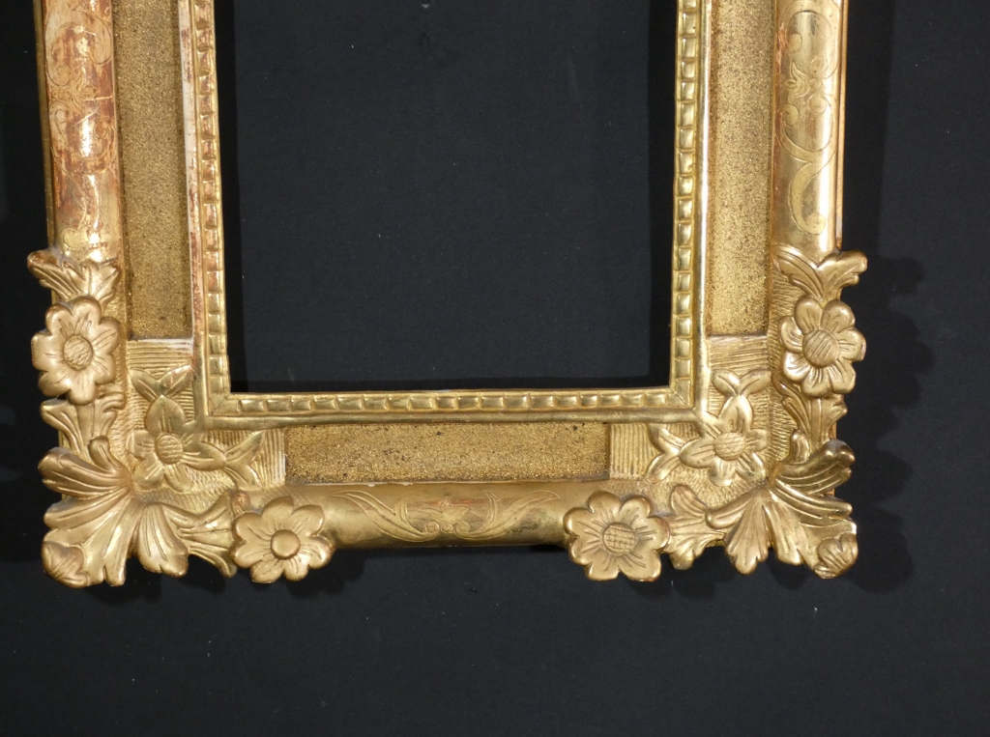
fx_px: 2311
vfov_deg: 18.1
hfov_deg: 24.2
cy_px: 368
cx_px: 495
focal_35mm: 81
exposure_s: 1/80
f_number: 4.5
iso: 500
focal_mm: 14.5
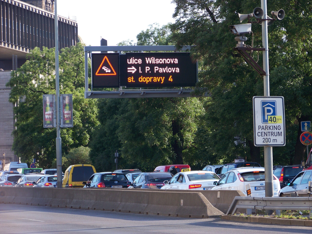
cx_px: 156
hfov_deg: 9.5
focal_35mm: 209
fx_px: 1884
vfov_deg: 7.1
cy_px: 117
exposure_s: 1/200
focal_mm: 33.3
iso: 64
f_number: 3.6
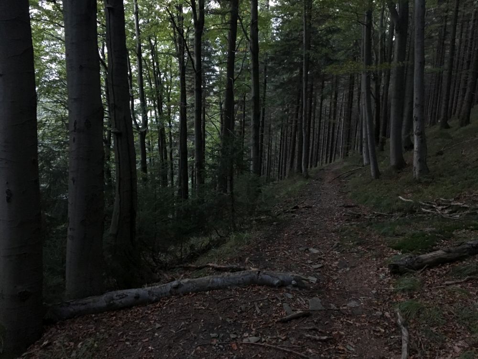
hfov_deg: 61.7
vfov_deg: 48.2
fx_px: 400
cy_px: 180
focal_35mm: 29
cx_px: 239
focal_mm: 4.15
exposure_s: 1/25
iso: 200
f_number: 2.2
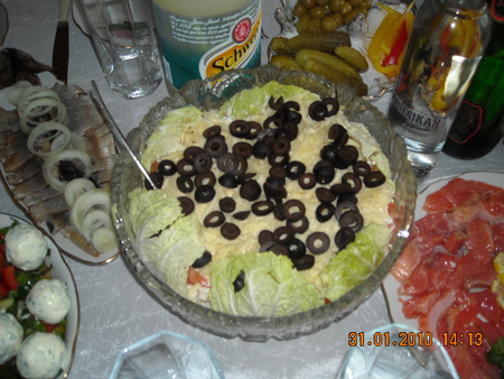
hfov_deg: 52.6
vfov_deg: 40.7
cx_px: 252
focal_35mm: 35
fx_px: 510
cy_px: 190
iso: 200
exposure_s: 1/60
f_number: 2.8
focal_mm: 5.7
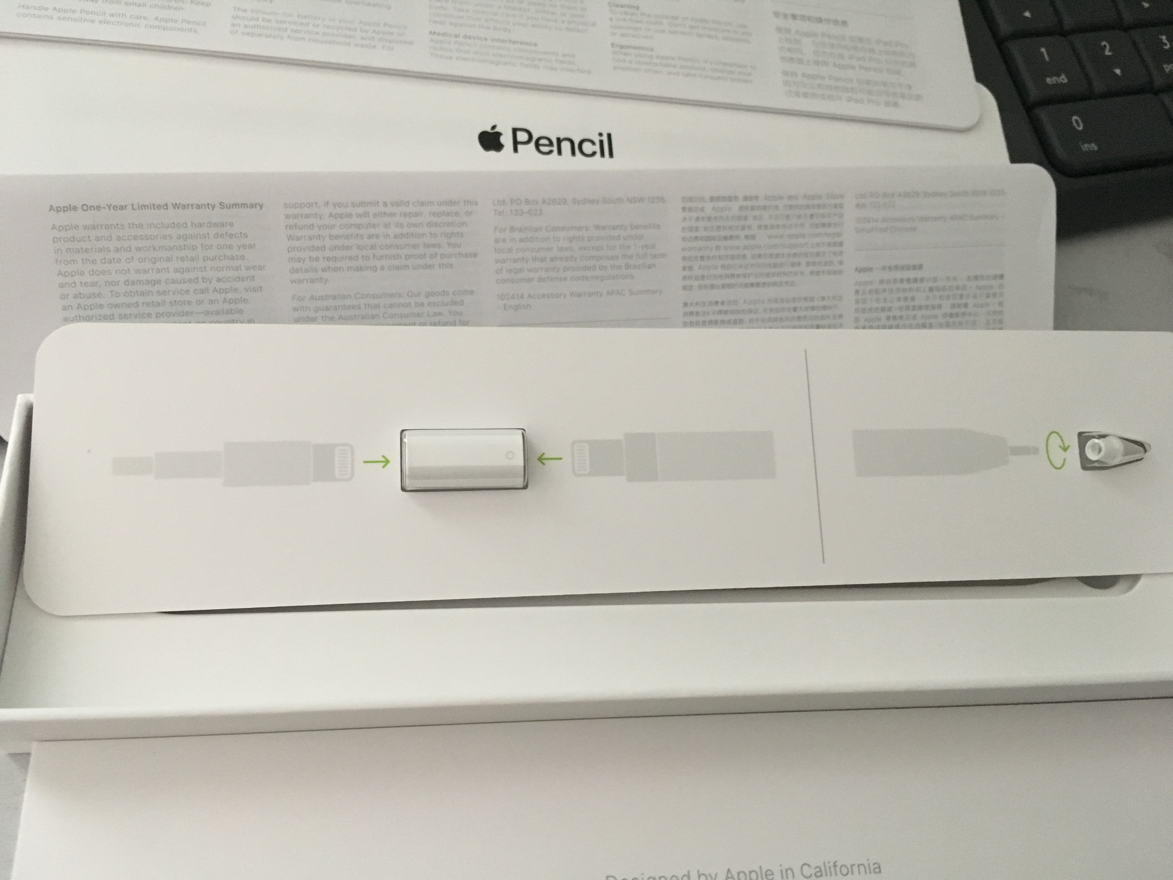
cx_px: 586
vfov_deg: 48.2
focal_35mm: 29
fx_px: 983
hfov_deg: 61.7
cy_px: 440
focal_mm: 4.15
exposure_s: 1/25
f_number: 2.2
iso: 200
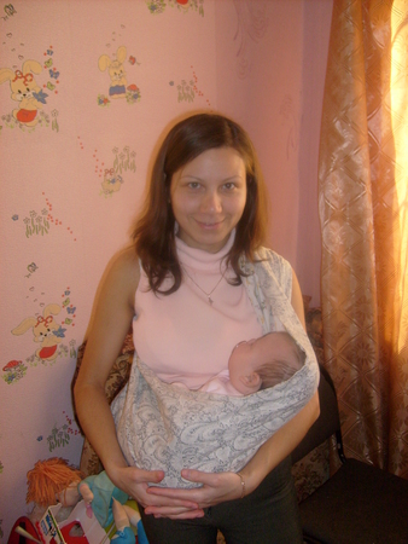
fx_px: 550
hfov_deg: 40.7
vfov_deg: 52.6
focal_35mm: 35
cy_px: 272
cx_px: 204
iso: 100
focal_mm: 5.8
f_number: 2.8
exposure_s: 1/45
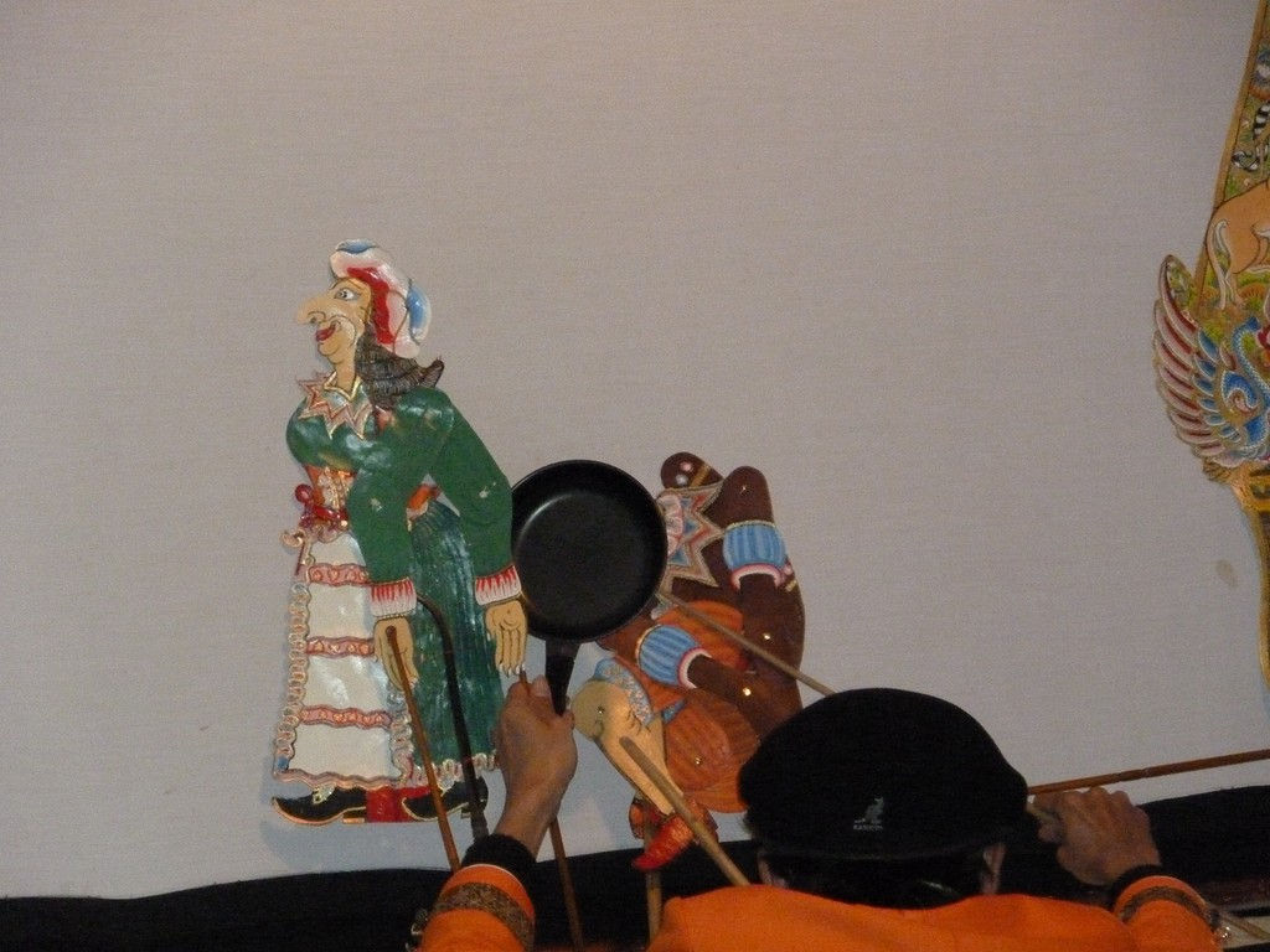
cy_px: 476
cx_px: 635
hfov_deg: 14.2
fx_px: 5100
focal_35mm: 139
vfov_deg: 10.7
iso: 1000
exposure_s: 1/100
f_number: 5.5
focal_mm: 25
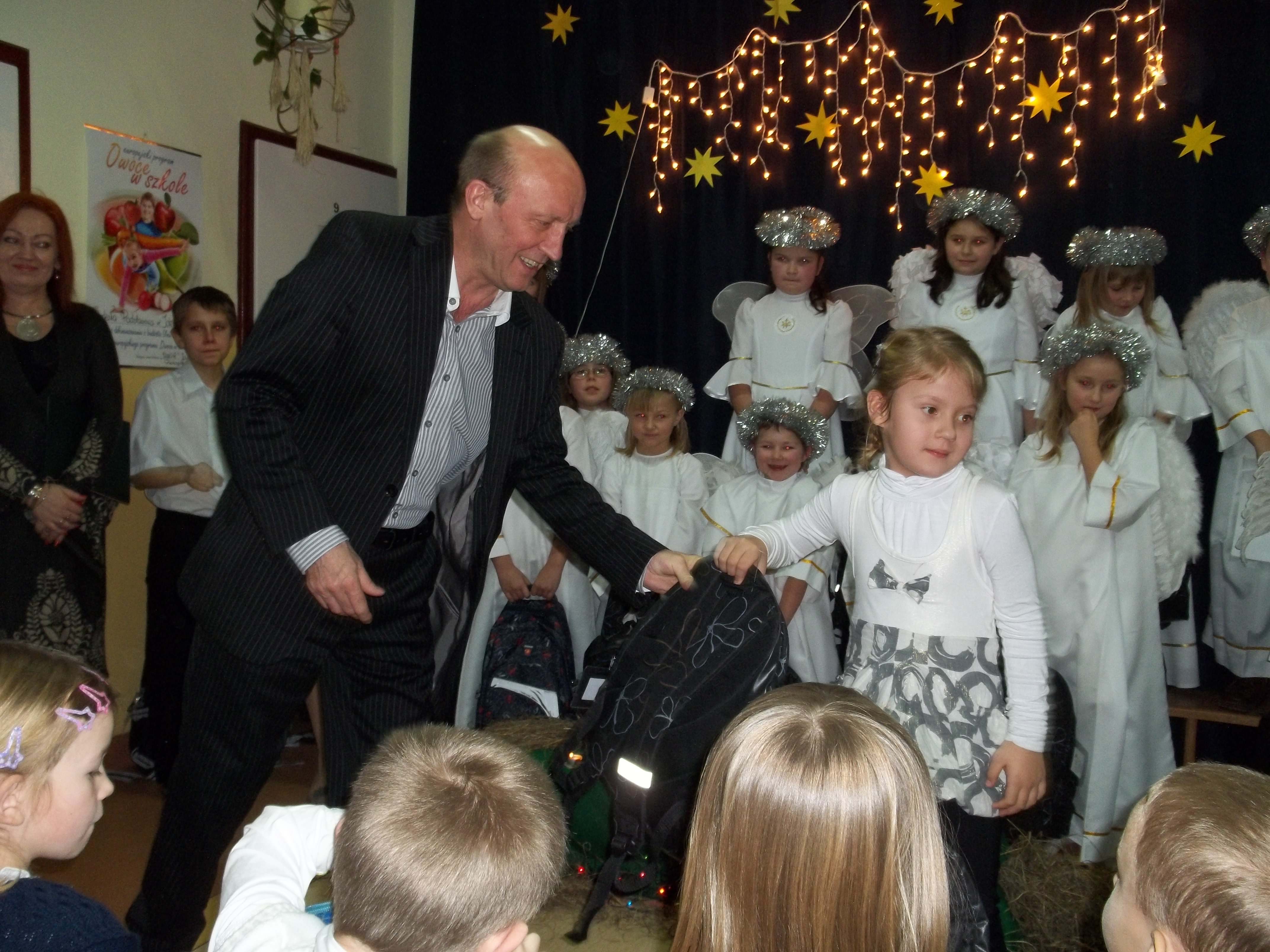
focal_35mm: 33
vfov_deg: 42.9
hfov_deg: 55.4
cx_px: 635
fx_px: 1211
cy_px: 476
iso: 160
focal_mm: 5.9
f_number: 3.3
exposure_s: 1/30
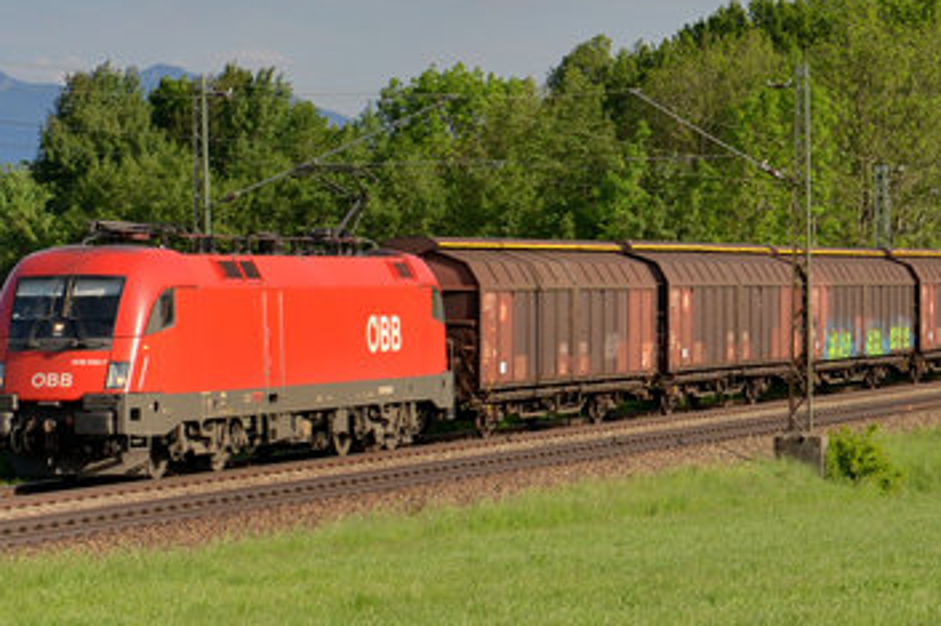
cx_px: 1061
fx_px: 4624
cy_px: 136
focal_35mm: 177
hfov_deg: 11.4
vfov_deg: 7.7
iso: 320
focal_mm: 52
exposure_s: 1/1000
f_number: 6.3
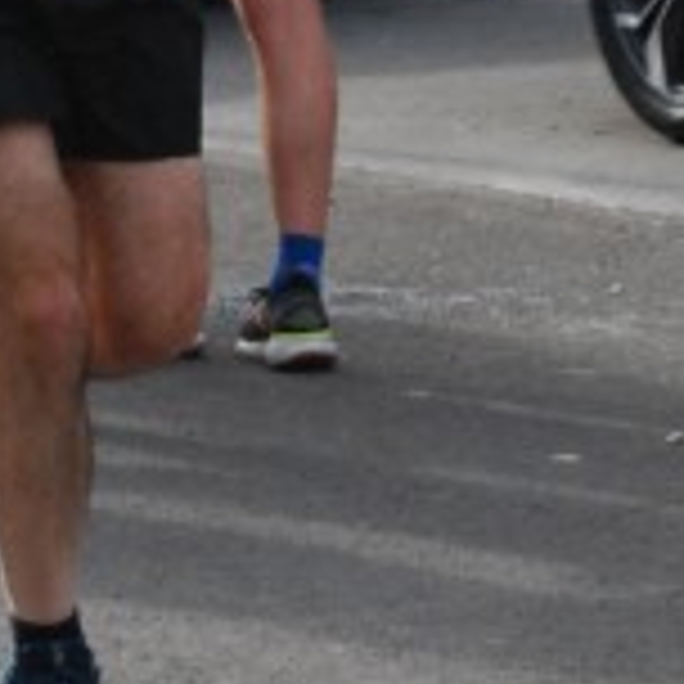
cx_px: 25
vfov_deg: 4.1
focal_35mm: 429
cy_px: -86
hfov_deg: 4.1
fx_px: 9583
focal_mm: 85
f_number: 5.6
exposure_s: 1/800
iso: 1000
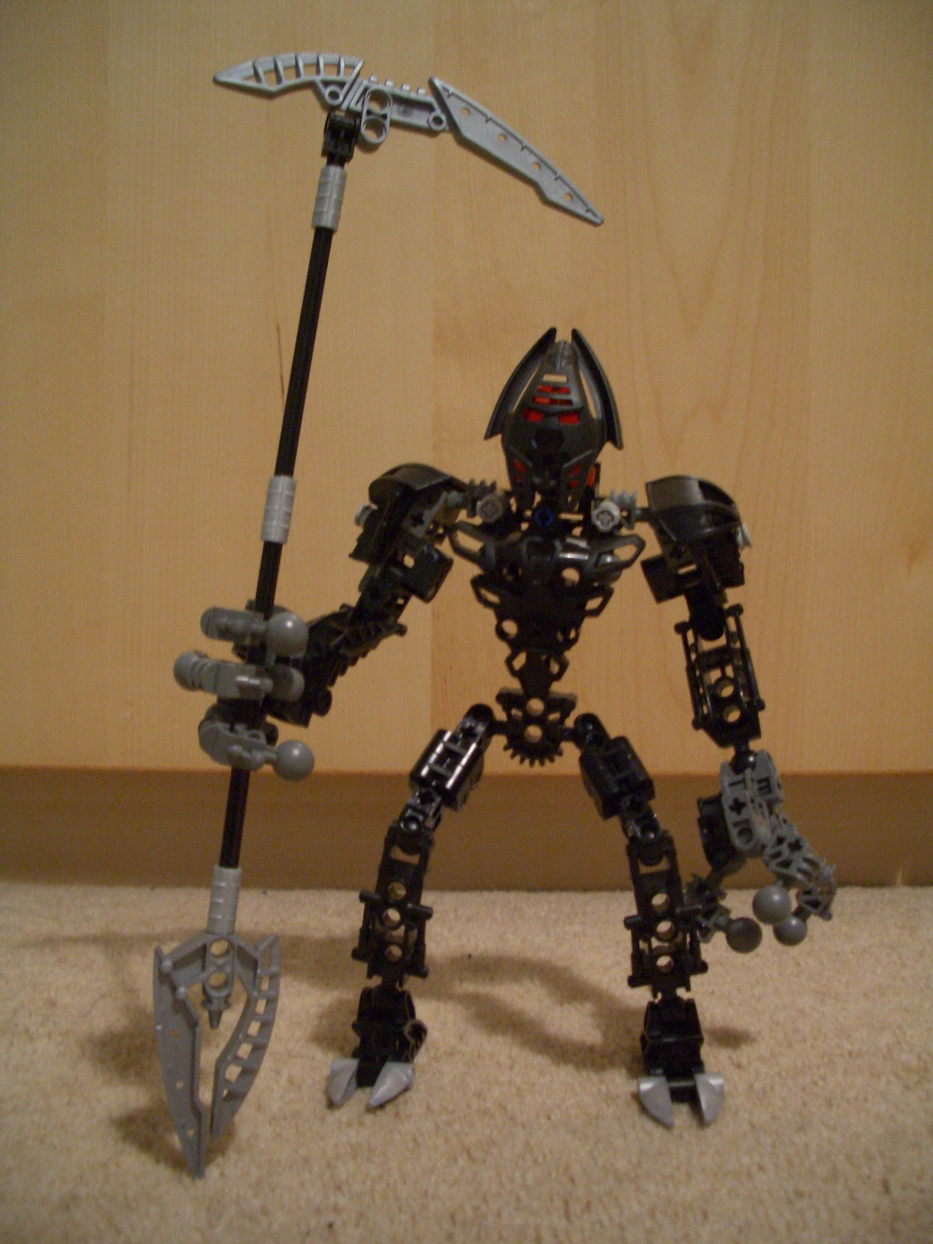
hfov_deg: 40.7
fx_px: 1258
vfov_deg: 52.6
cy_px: 622
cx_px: 466
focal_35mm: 35
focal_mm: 5.8
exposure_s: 1/8
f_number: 2.6
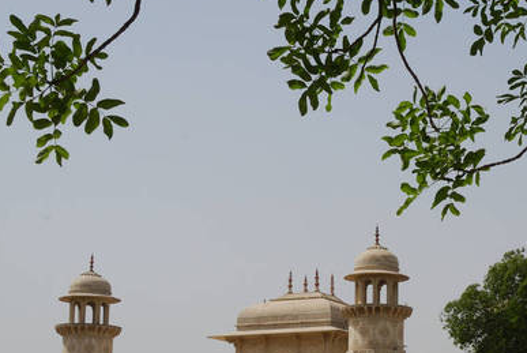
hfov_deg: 26.3
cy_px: 277
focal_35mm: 76
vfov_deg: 17.9
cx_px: 395
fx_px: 1114
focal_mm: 28
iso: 100
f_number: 18
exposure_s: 1/80
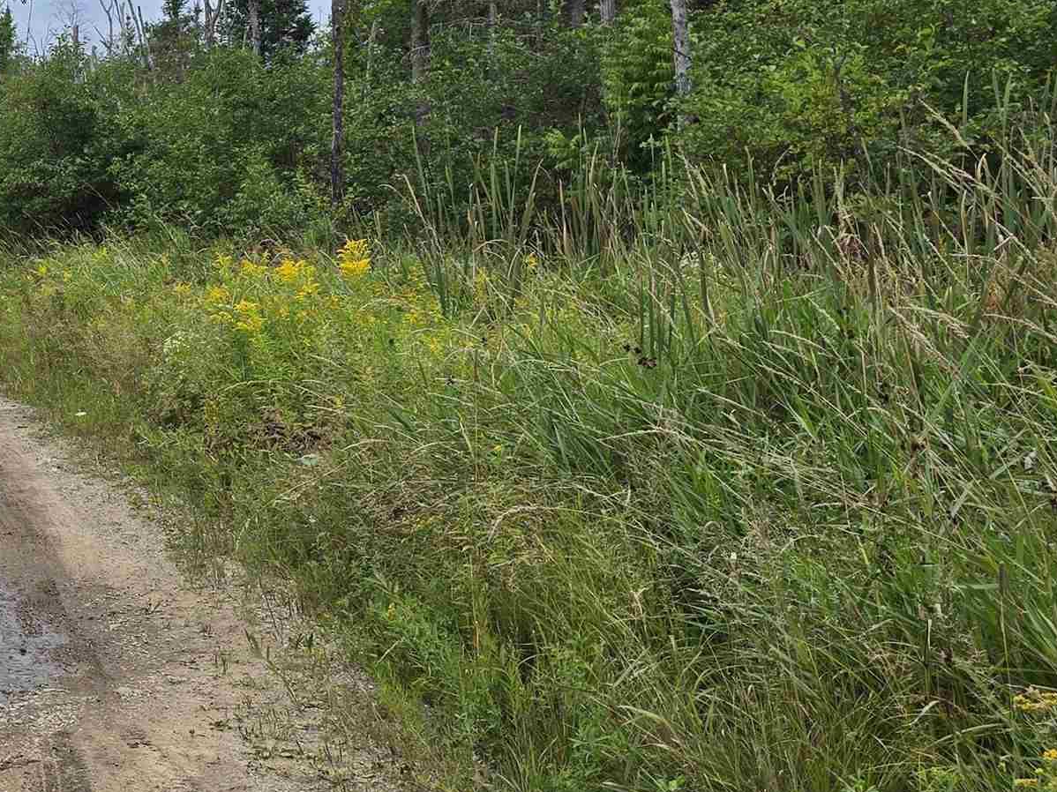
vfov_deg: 24.7
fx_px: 1801
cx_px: -191
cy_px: 281
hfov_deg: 28.7
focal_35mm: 59
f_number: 1.7
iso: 16
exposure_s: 1/180
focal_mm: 6.3
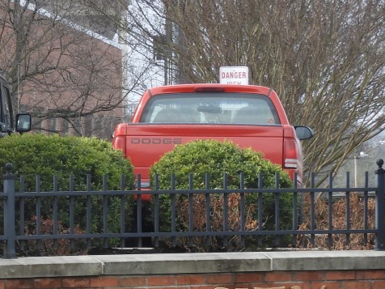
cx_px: 6
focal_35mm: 378
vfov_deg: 3.9
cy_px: 361
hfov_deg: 5.2
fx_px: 4204
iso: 100
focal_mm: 22.4
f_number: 5
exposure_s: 1/160
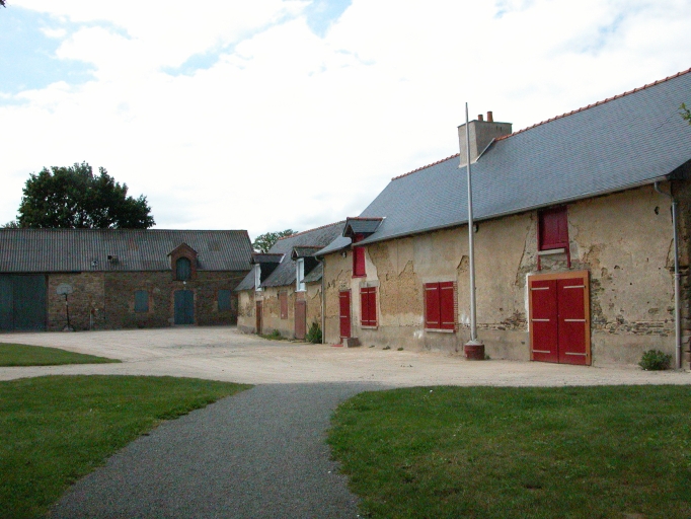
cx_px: 346
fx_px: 699
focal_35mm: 35
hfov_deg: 52.6
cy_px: 260
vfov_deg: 40.7
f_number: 8
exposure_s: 1/2994
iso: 800
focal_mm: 8.9
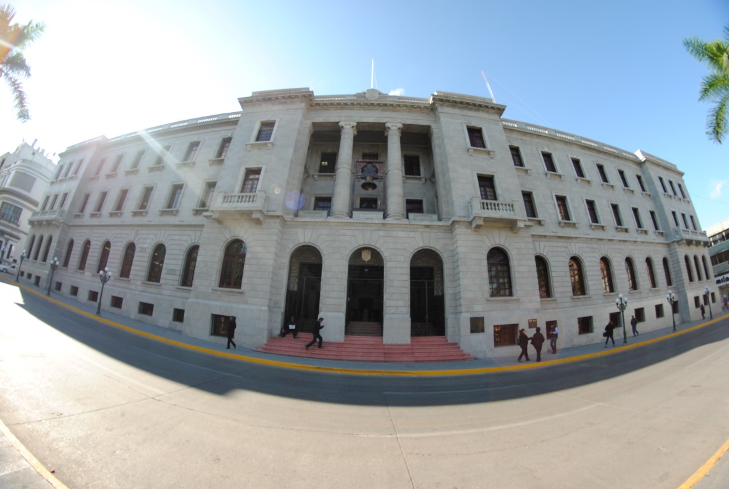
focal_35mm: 12
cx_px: 364
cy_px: 244
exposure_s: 1/800
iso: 200
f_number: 3.5
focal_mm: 8
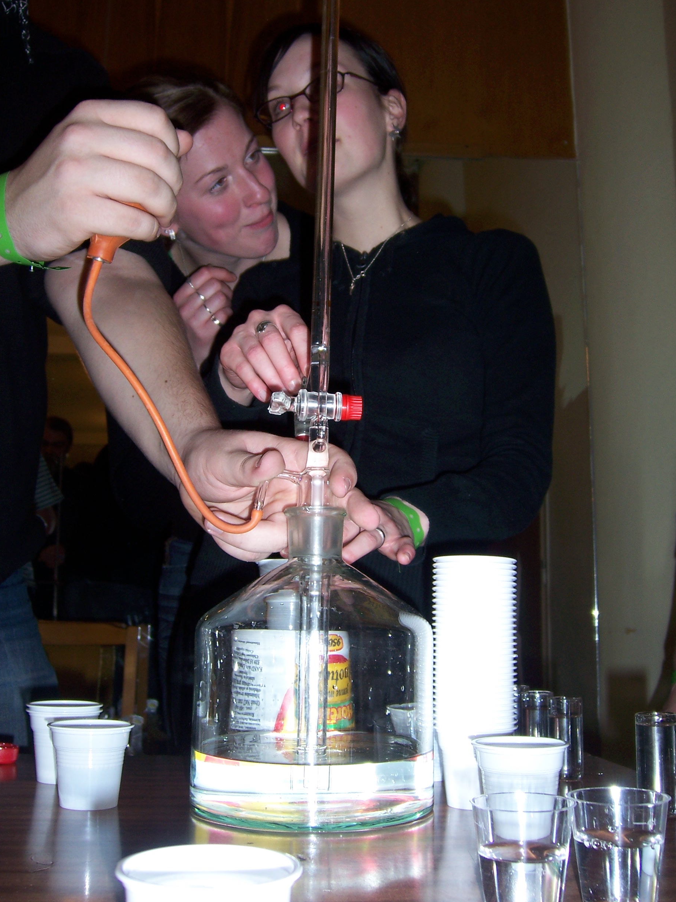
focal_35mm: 38
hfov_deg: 37.7
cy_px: 426
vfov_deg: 49.0
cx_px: 335
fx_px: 989
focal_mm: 6.2
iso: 80
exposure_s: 1/60
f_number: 2.8
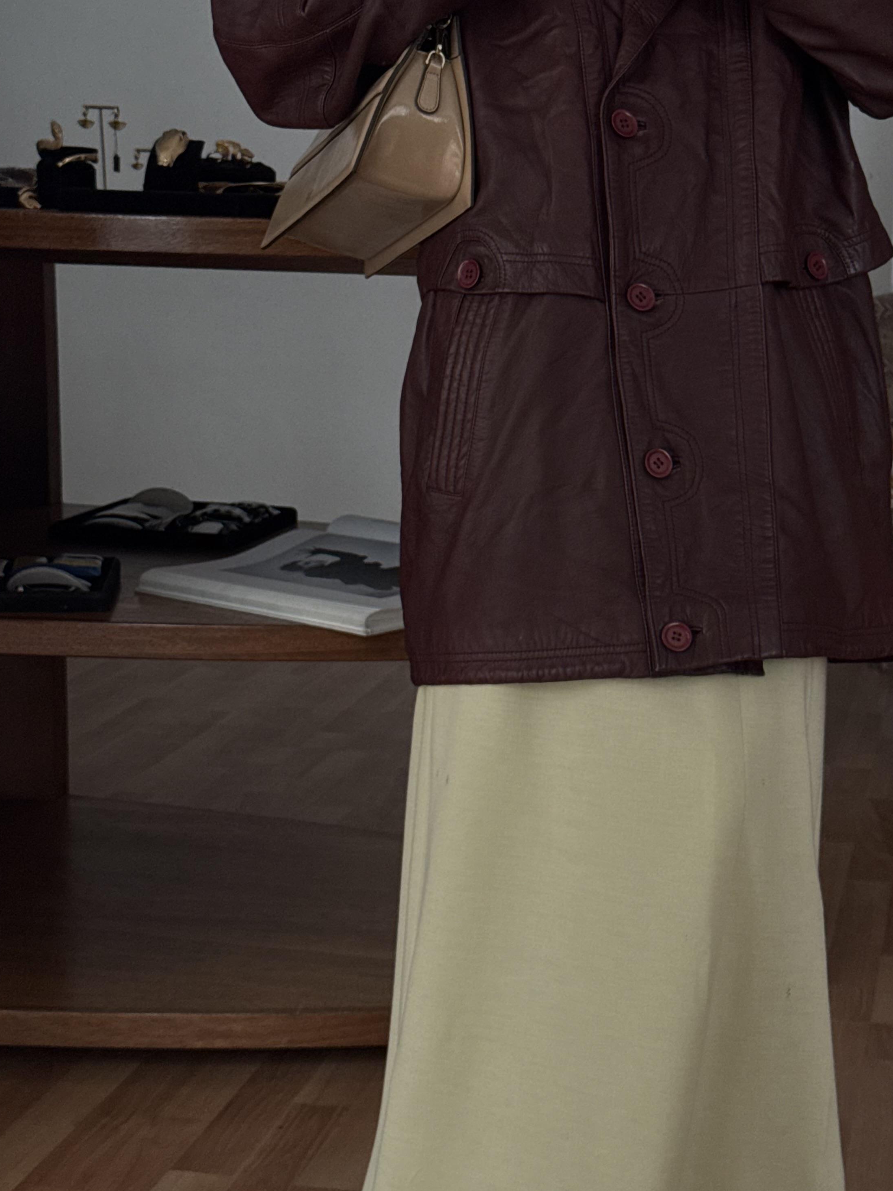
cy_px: 507
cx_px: 602
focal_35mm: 66
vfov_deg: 29.3
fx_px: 2270
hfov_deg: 22.2
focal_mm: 6.76
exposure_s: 1/40
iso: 320
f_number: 1.78
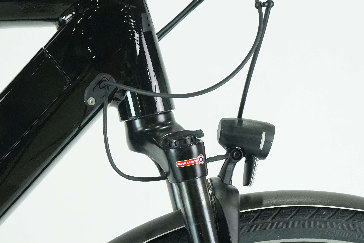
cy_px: 167
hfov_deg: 28.8
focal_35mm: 70
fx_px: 708
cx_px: 155
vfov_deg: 19.4
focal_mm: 36
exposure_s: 1/200
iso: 3200
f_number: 7.1
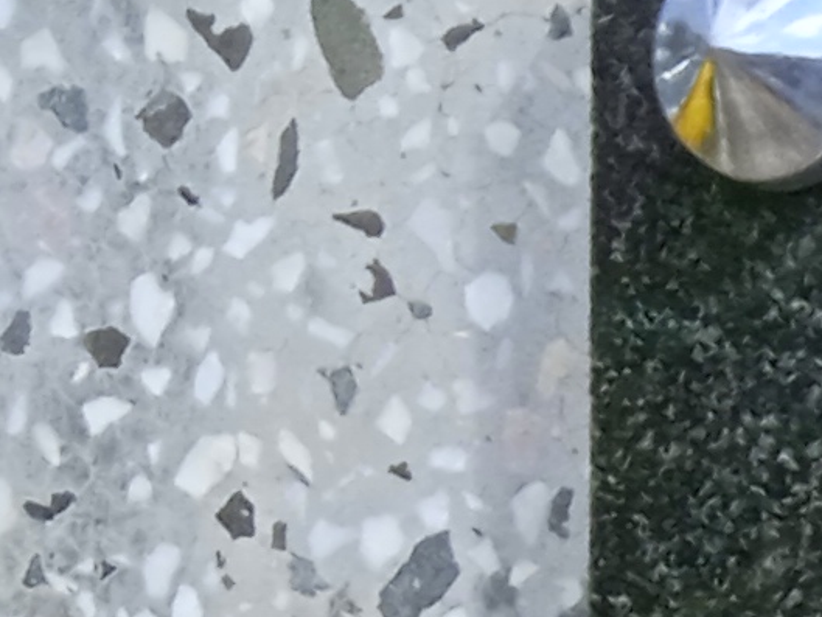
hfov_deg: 7.6
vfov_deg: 6.3
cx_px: 2623
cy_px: 1649
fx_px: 5225
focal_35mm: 220
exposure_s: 1/515
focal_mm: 3.43
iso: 111
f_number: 2.2
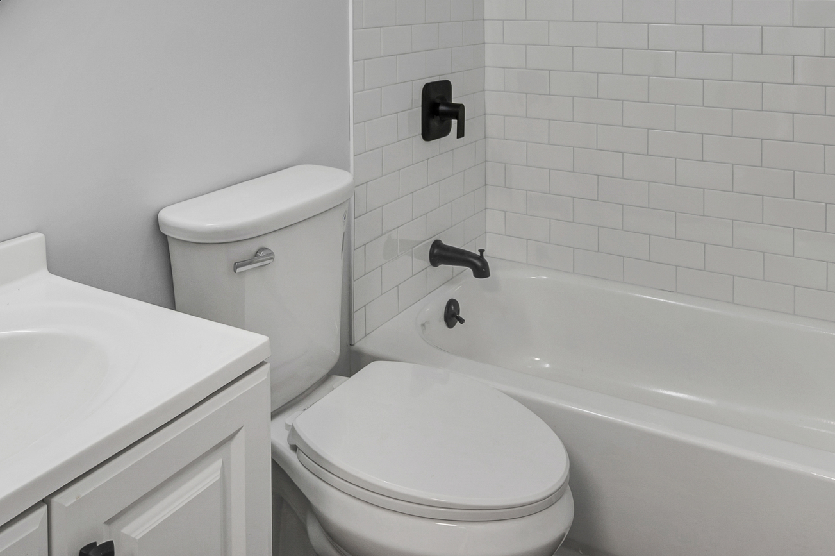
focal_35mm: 33
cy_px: -36
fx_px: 765
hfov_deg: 57.3
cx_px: 417
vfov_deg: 35.0
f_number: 7.1
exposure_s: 1/60
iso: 320
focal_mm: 14
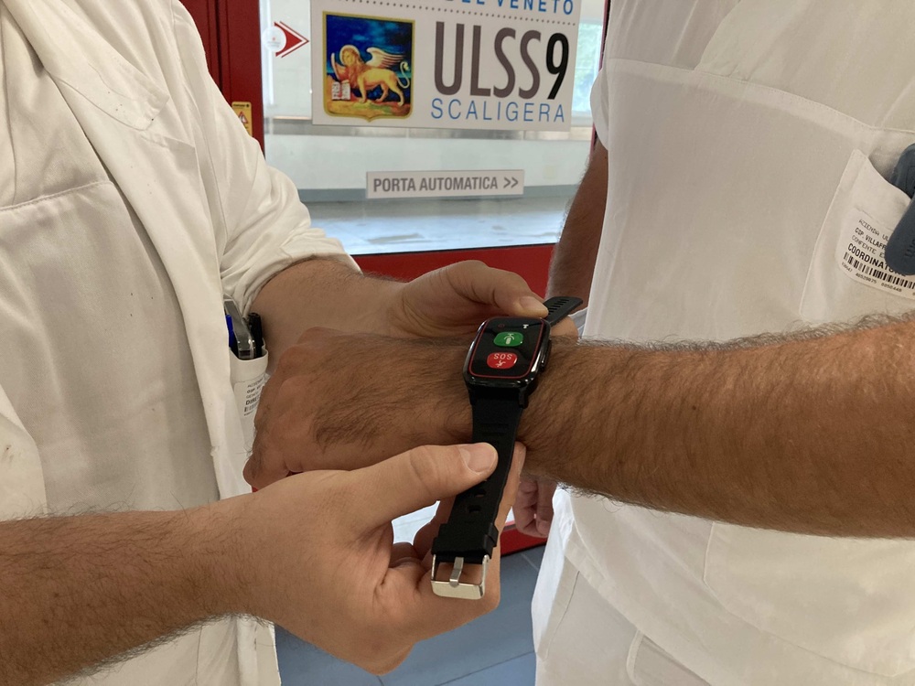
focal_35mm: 28
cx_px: 458
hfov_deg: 63.4
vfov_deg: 49.7
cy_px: 343
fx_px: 740
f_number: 1.8
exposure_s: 1/60
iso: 250
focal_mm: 3.99
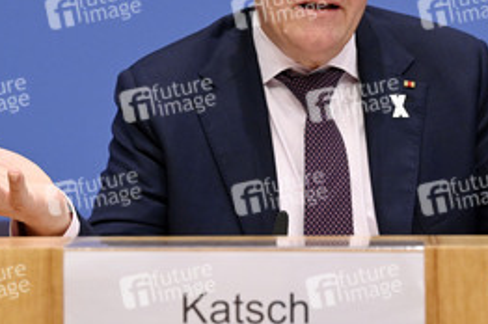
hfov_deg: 14.6
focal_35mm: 141
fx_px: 1909
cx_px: 305
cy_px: 54
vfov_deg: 9.7
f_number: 6.3
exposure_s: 1/500
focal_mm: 82
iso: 5000
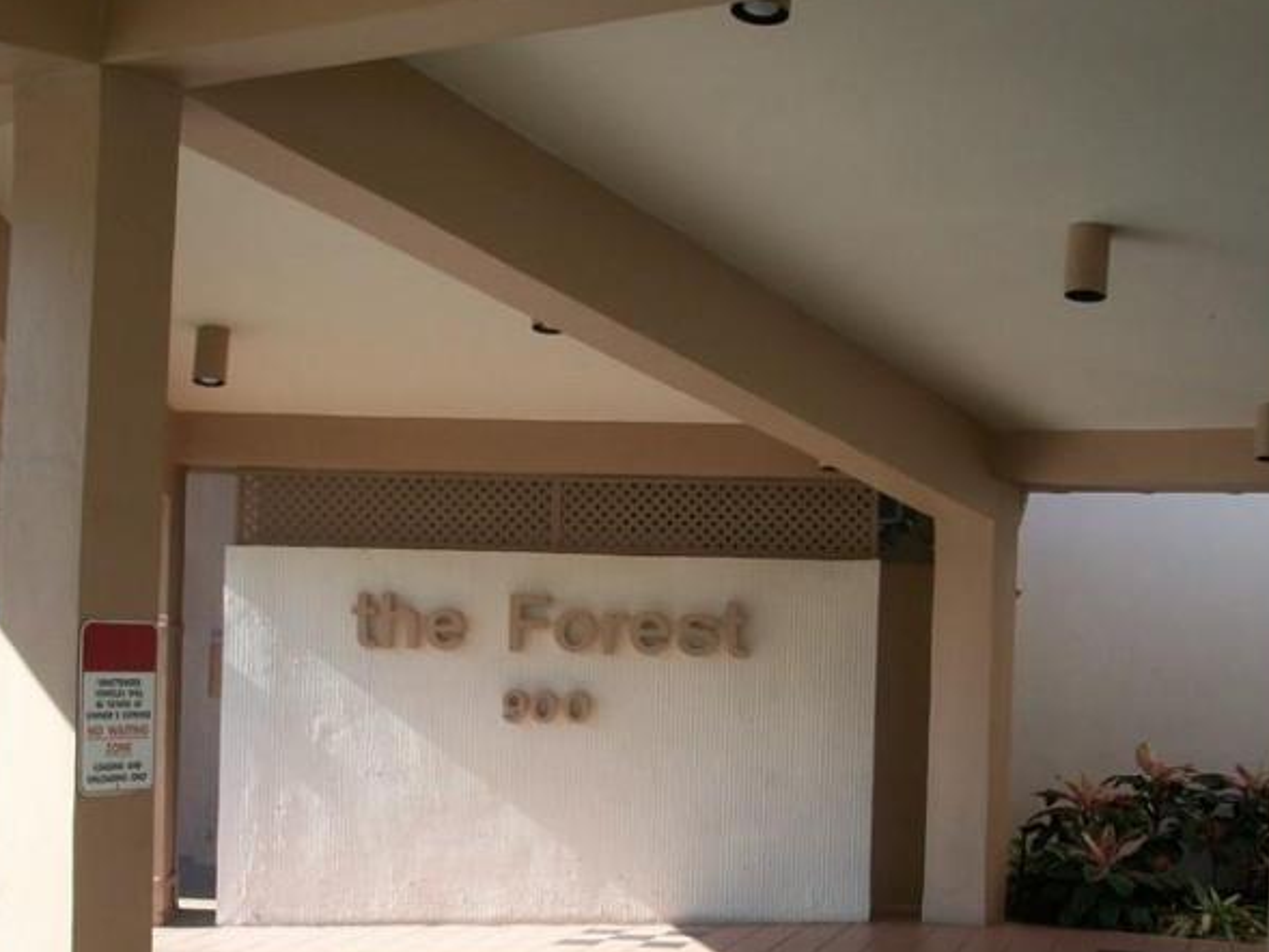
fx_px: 2090
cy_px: 646
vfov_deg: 25.5
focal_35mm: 57
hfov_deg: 33.8
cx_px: 599
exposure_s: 1/320
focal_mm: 6.3
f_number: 3.1
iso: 80
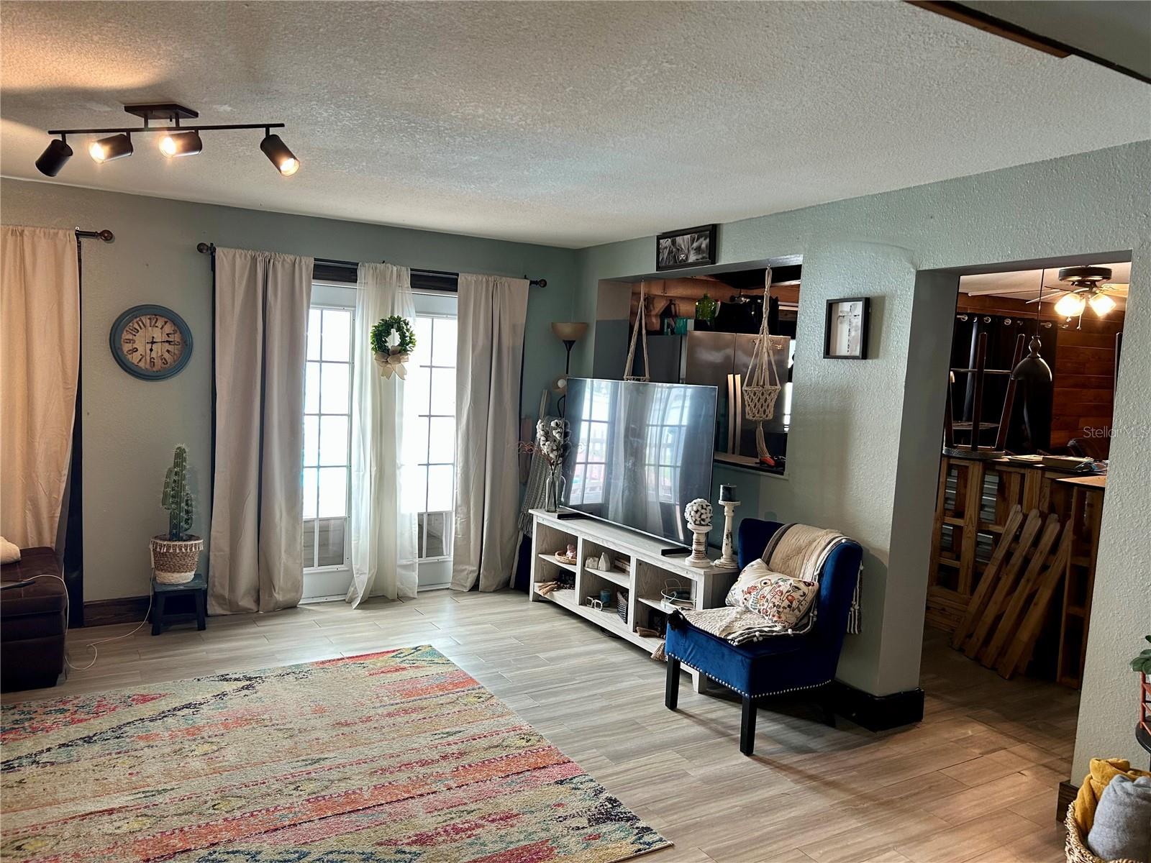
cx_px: 576
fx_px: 865
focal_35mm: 26
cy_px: 432
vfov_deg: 53.1
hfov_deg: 67.3
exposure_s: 1/60
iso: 100
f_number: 1.5
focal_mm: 5.7
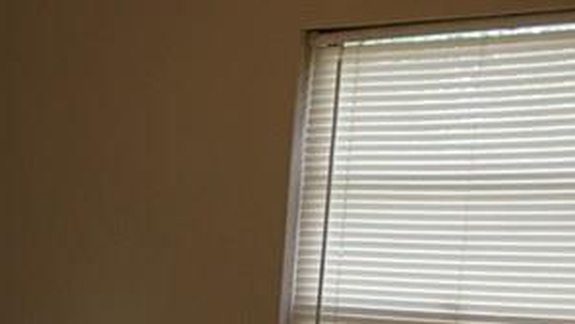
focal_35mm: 109
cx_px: 21
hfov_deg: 19.2
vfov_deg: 10.4
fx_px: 1662
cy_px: 605
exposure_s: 1/30
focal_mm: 4.15
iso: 32
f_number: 2.2
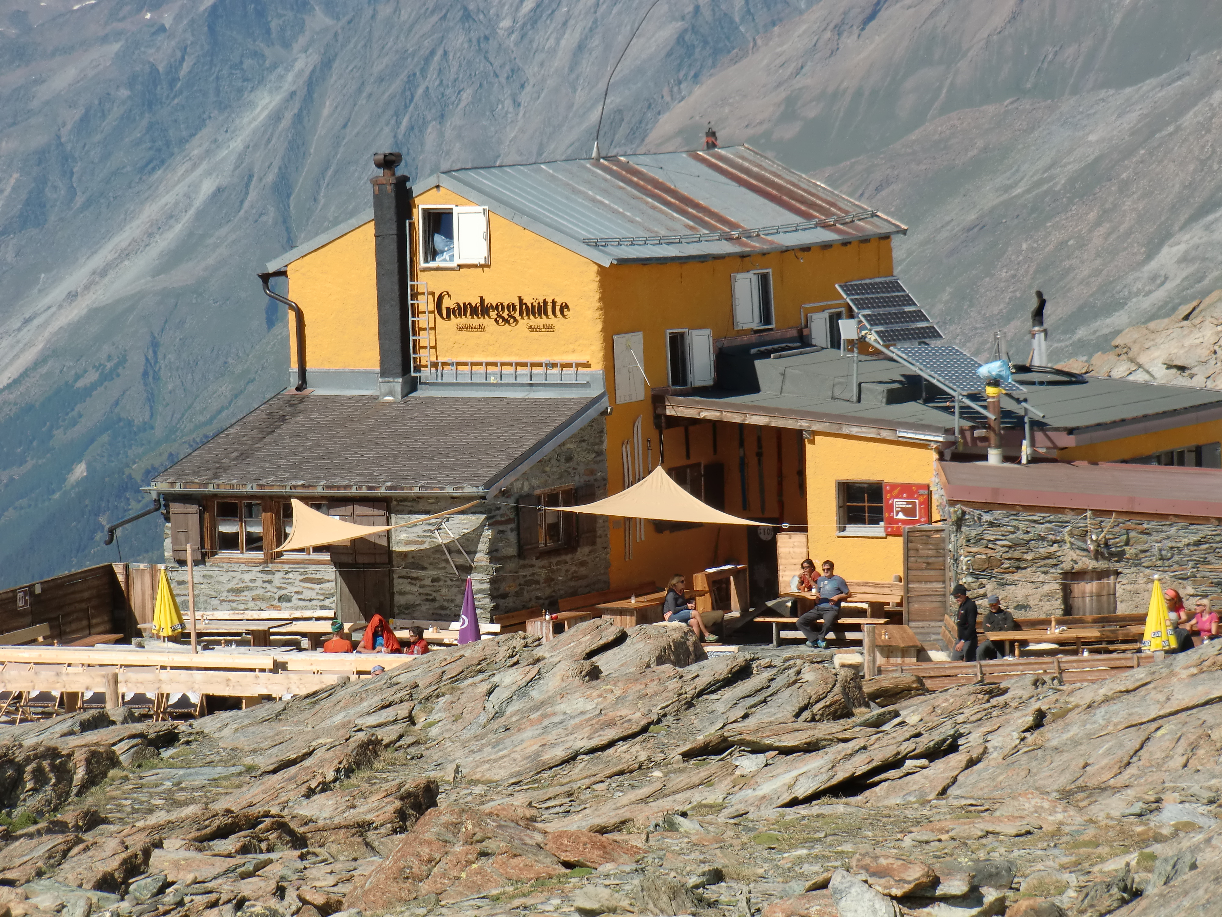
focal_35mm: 145
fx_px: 5119
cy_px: 458
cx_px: 611
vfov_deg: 10.2
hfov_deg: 13.6
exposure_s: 1/640
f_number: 4.6
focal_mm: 25.9
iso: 64
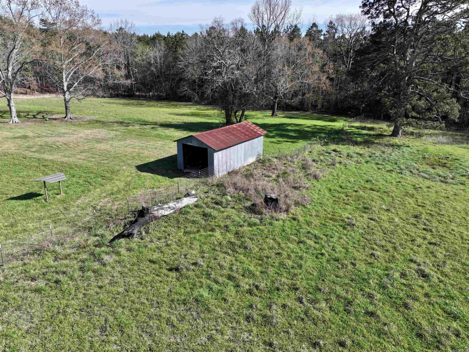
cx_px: 234
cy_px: 176
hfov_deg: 71.6
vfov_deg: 56.8
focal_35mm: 24
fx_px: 325
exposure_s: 1/1250
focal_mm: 12.29
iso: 100
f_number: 2.8
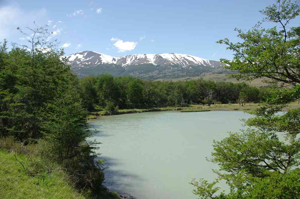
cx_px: 150
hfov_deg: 48.1
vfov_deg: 33.1
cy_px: 100
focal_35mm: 40
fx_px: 336
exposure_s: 1/250
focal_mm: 26.9
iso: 100
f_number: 8
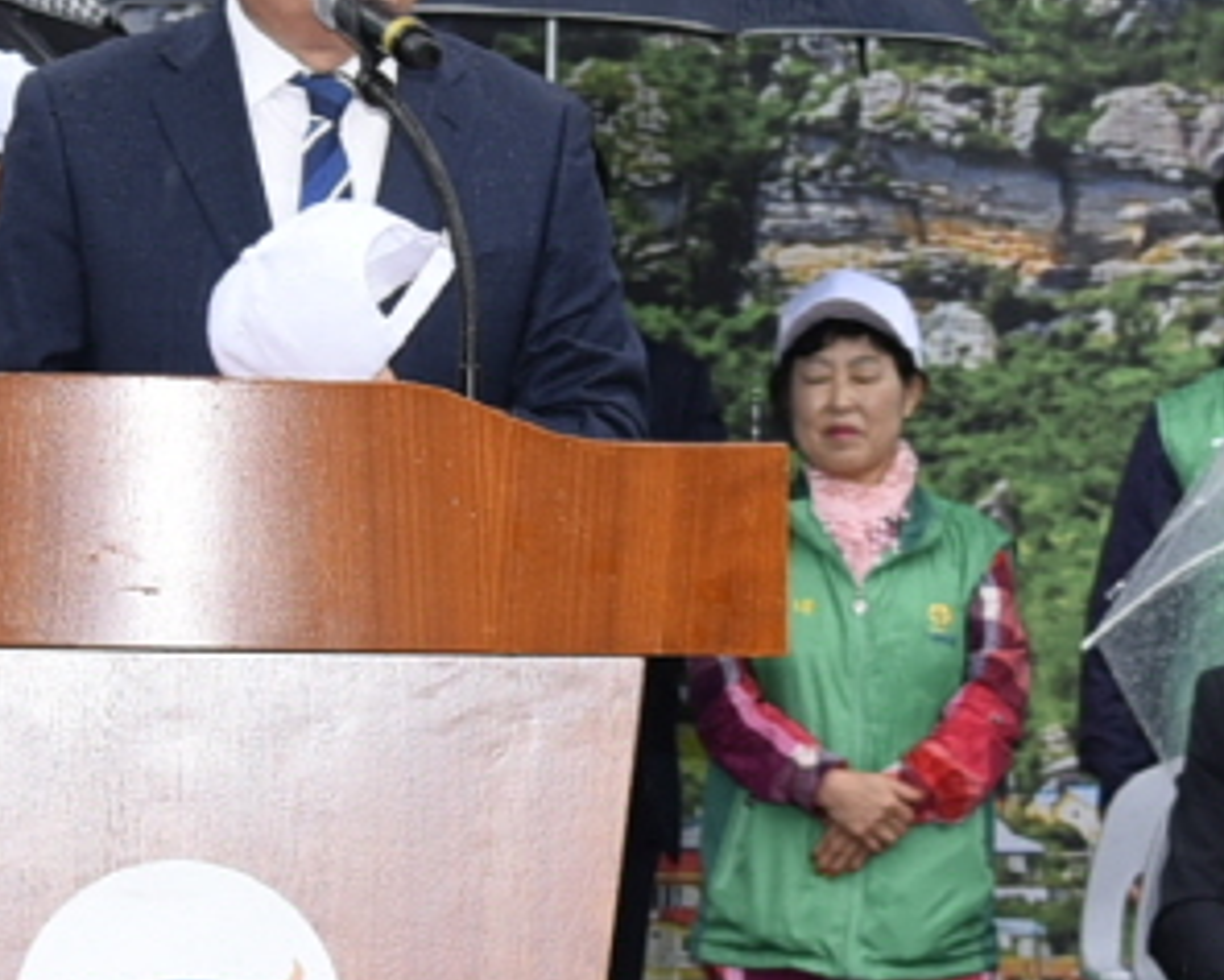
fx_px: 8443
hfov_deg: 8.3
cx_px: 194
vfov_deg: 6.6
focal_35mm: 233
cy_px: 527
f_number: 4
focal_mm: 35
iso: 100
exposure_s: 1/250
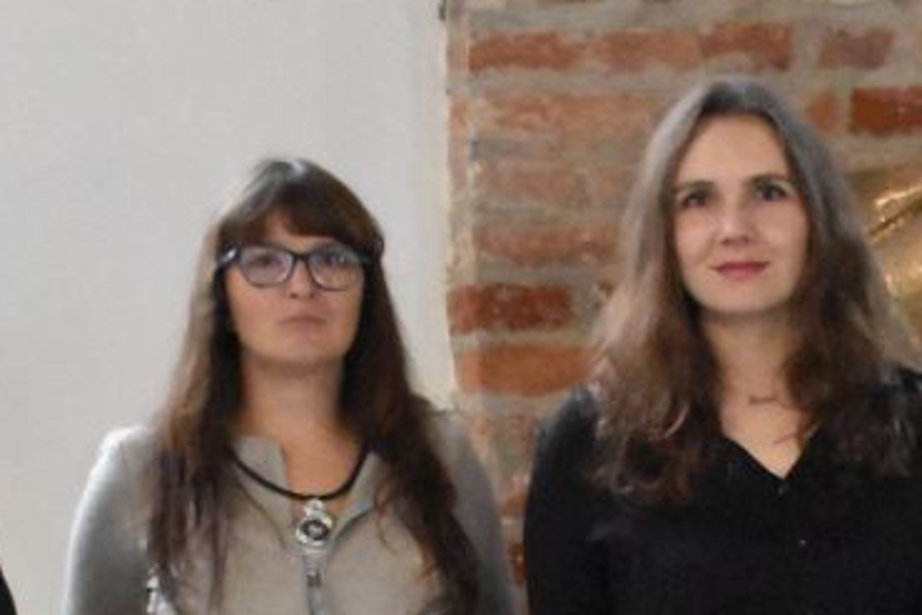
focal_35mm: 140
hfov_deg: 14.4
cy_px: 839
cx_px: 924
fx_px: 3587
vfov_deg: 9.6
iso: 10000
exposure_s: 1/320
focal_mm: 24
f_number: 5.6
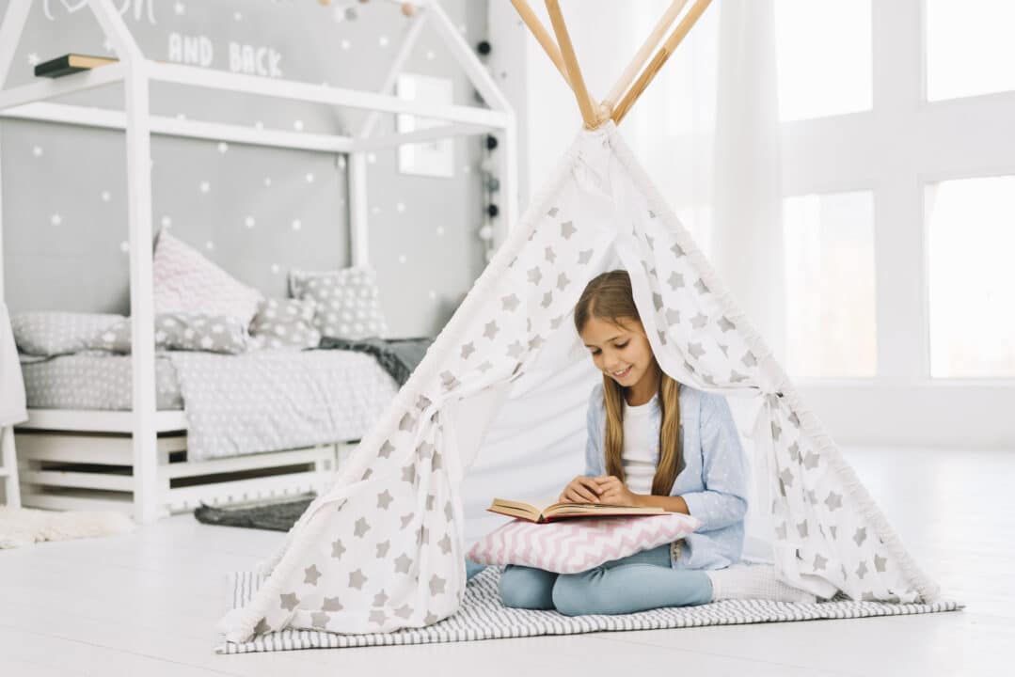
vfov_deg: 27.0
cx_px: 508
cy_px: 338
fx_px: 1410
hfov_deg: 39.6
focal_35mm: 50
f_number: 2.8
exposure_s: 1/160
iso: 250
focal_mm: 50
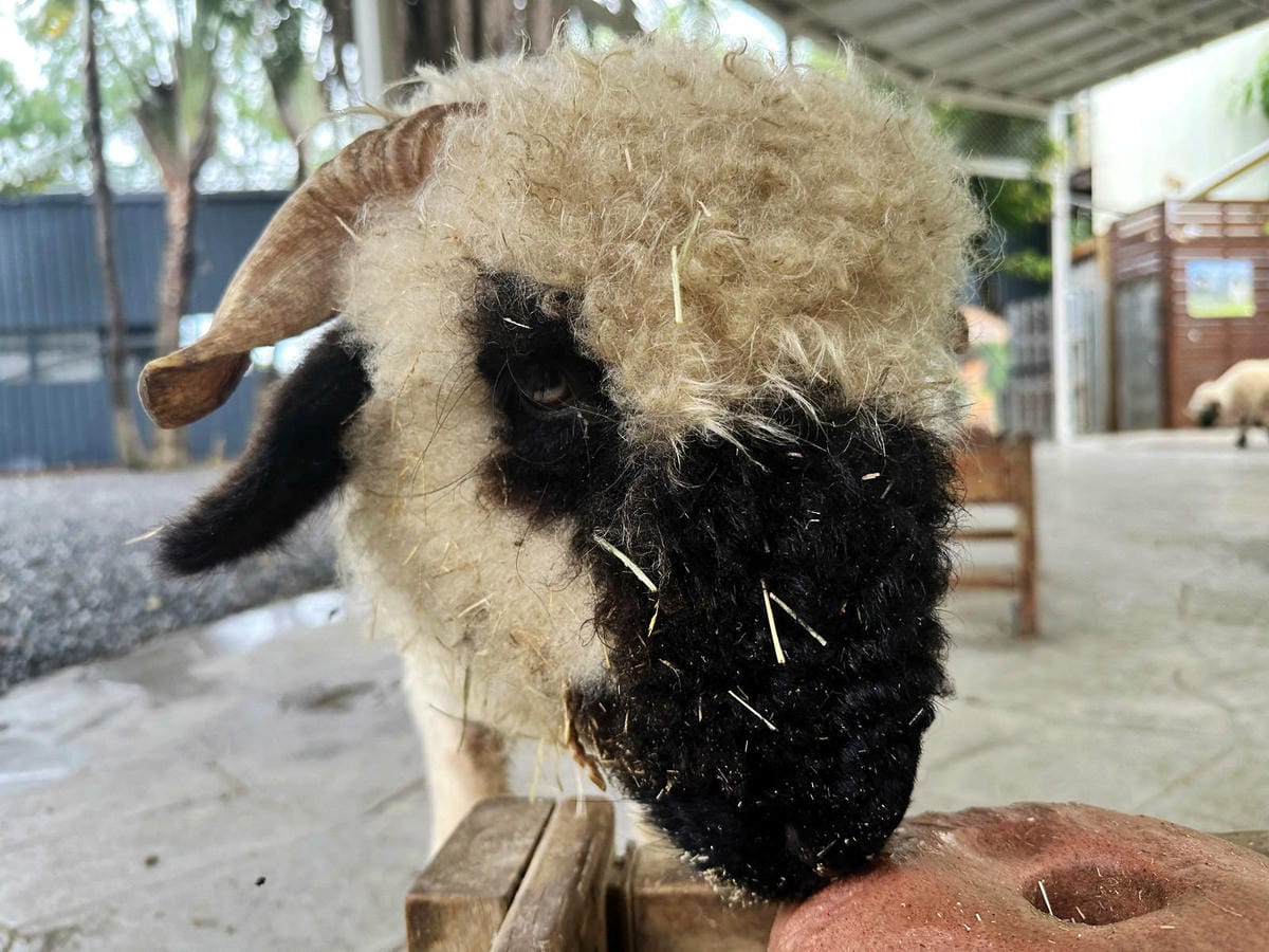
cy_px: 476
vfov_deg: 56.8
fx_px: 880
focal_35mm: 24
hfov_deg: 71.6
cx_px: 634
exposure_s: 1/176
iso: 64
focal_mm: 6.86
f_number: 1.78
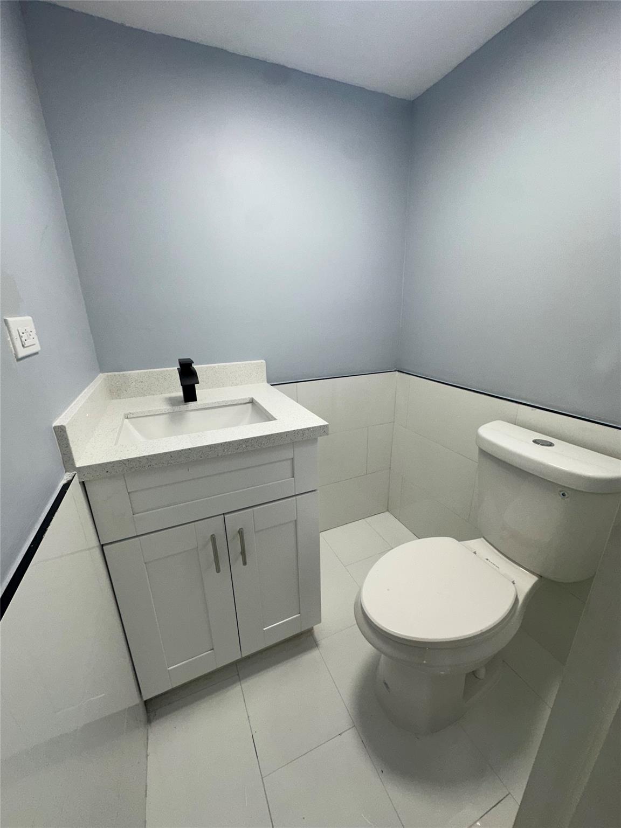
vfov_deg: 102.1
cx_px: 310
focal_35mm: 14
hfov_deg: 85.7
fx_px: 335
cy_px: 414
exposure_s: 1/120
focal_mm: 2.22
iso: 80
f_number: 2.2
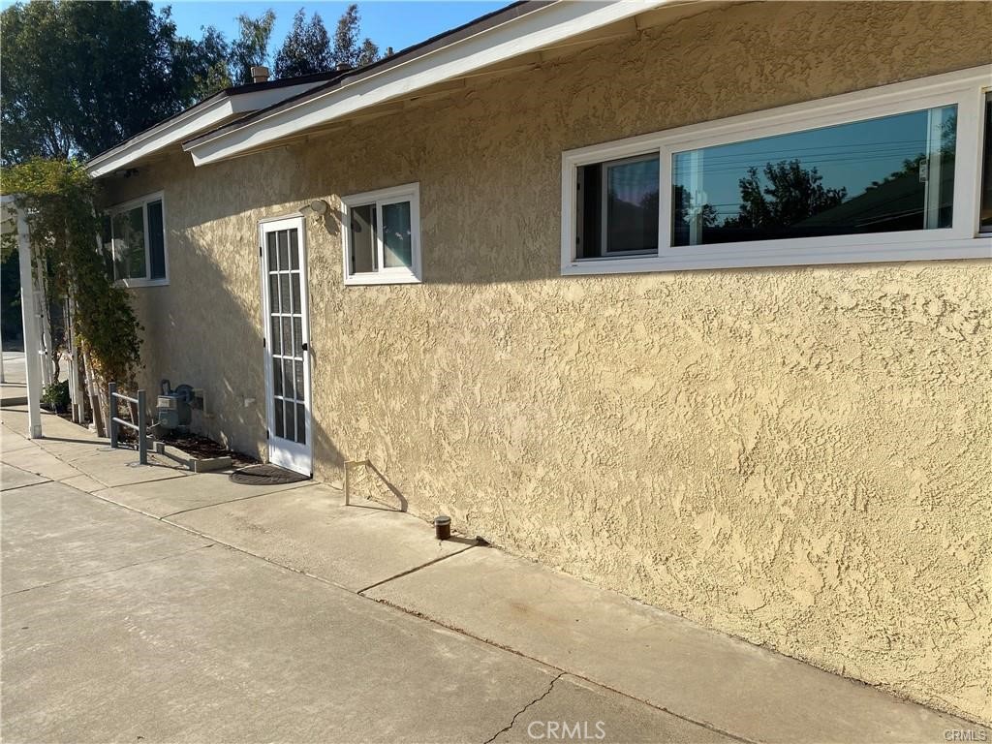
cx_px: 496
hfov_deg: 67.3
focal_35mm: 26
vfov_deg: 53.1
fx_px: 745
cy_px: 372
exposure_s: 1/3125
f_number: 1.8
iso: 32
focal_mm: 4.25
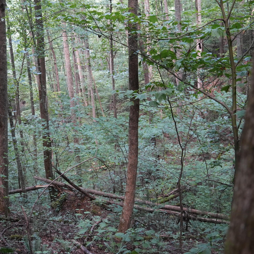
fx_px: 340
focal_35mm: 41
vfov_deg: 40.6
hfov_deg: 40.1
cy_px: 95
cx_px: 74
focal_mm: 24
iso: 2500
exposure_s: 1/160
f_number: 2.8
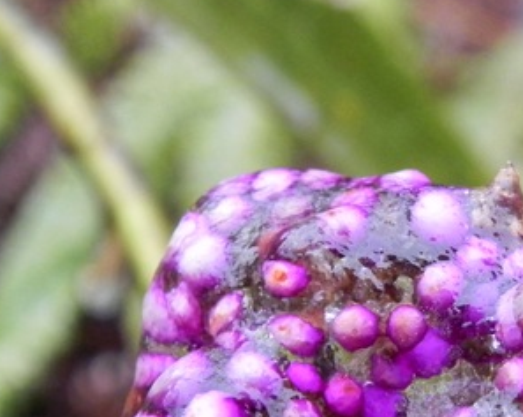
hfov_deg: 17.9
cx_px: 449
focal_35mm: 106
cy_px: 326
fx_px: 1639
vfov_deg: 14.4
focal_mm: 8.2
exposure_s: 1/125
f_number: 3.2
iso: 675
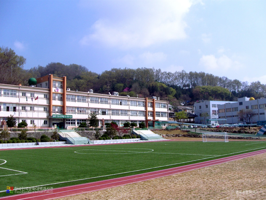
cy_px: 100
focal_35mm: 37
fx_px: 284
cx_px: 133
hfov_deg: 50.1
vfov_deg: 38.7
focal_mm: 6.2
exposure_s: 1/320
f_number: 7
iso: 80
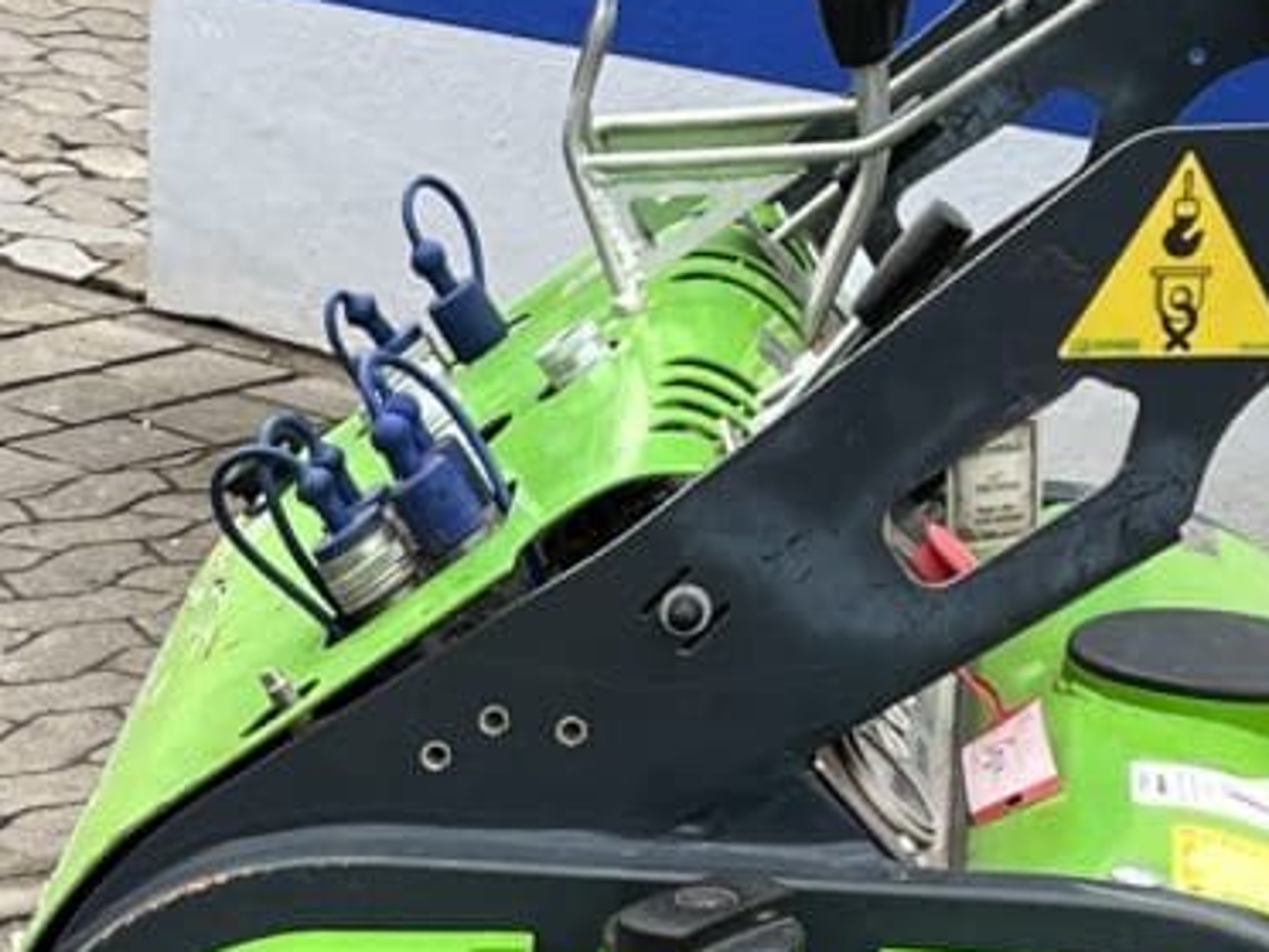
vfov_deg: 9.8
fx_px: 5242
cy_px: 1703
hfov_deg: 13.2
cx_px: -525
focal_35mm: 143
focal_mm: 5.1
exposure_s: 1/343
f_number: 1.6
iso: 50
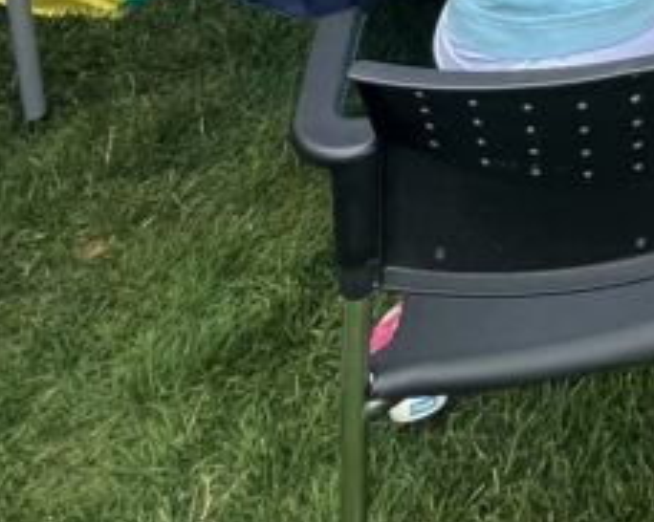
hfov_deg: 25.1
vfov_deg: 17.4
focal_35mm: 57
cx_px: 984
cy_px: -568
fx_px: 1102
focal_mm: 1.57
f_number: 1.8
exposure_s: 1/531
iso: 32
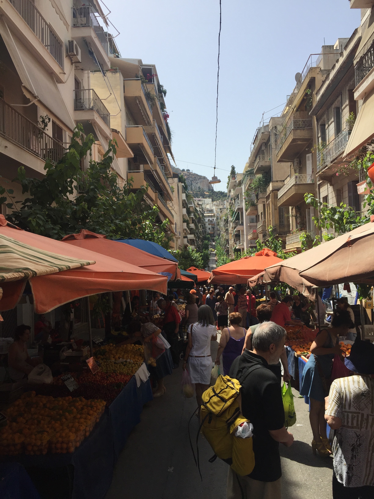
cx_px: 187
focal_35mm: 29
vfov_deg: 61.7
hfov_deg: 48.2
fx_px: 418
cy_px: 250
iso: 32
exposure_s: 1/1883
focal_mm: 4.15
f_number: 2.2
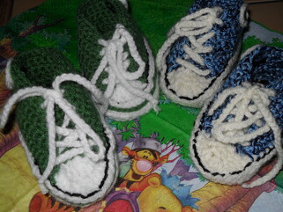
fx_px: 311
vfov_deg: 37.7
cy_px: 98
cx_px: 153
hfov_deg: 48.9
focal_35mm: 38
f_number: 8.9
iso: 100
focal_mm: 6.2
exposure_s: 1/45
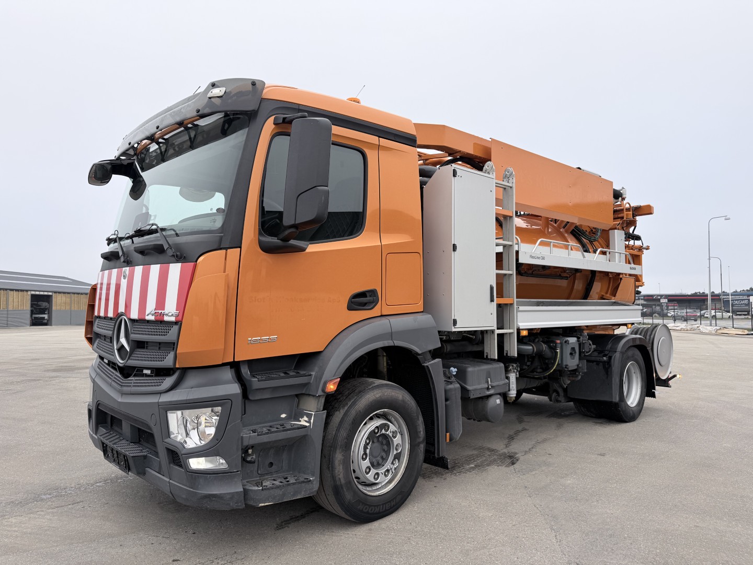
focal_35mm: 24
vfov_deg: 56.8
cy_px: 282
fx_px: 522
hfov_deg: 71.6
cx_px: 376
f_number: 1.78
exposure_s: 1/195
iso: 64
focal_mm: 6.76
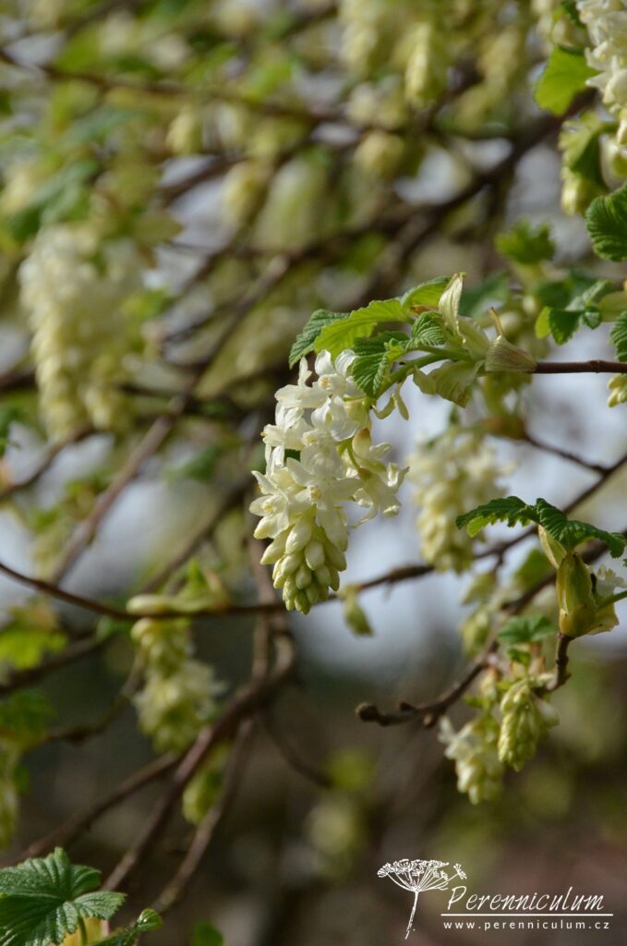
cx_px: 314
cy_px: 473
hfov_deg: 5.4
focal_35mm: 255
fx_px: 6686
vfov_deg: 8.1
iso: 1600
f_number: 10
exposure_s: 1/3200
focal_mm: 170
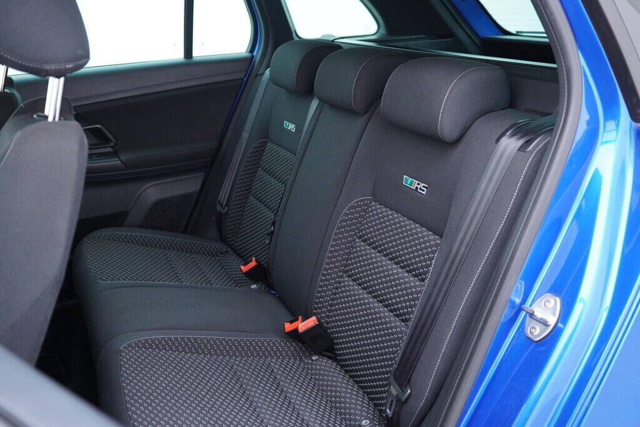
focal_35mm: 36
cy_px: 214
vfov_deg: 36.9
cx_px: 320
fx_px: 640
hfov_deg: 53.1
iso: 320
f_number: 2.8
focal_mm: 24
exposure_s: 1/40
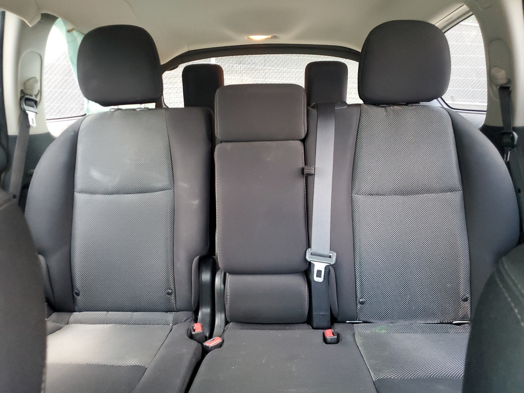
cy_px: 196
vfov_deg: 53.1
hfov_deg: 67.3
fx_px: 394
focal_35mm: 26
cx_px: 262
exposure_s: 1/60.2
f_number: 1.5
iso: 362
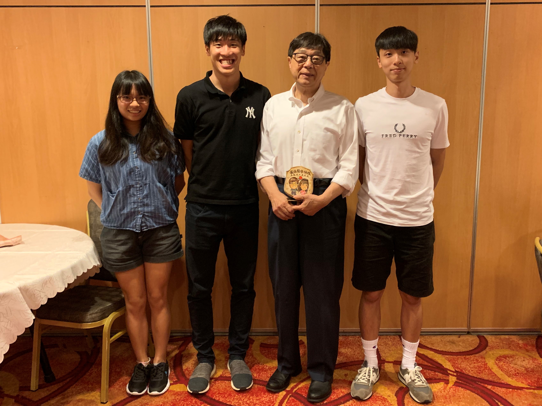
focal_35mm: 26
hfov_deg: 67.3
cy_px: 203
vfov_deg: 53.1
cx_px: 271
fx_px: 407
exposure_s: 1/25
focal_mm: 4.25
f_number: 1.8
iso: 500
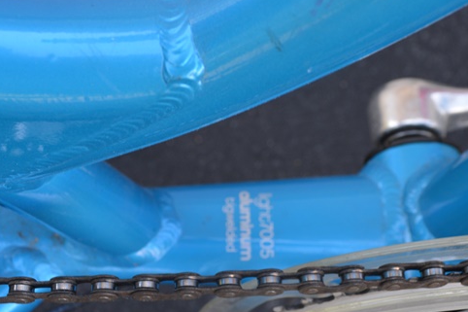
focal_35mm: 56
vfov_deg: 24.2
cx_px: 285
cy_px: 156
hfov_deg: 35.5
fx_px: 728
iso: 400
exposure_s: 1/125
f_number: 5.6
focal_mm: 20
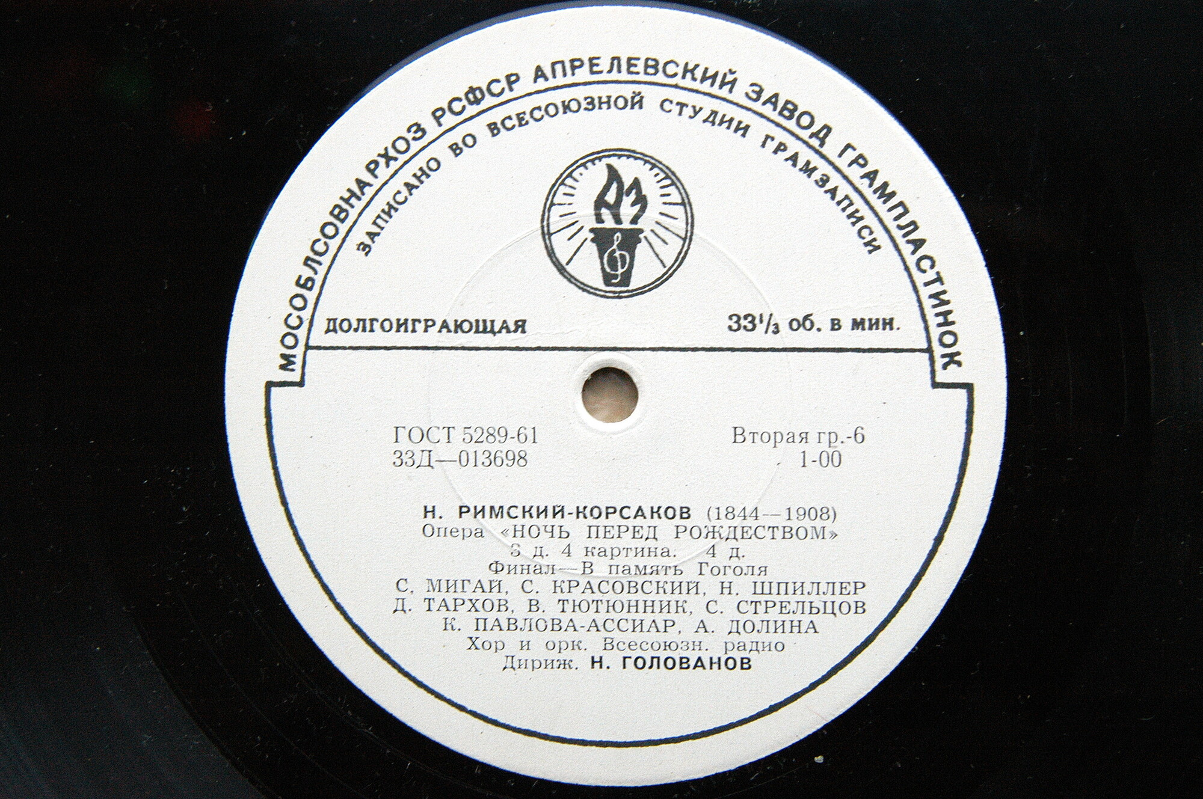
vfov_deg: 25.7
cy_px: 400
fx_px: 1752
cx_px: 602
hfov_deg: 37.9
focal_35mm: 52
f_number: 4.5
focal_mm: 35
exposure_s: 1/80
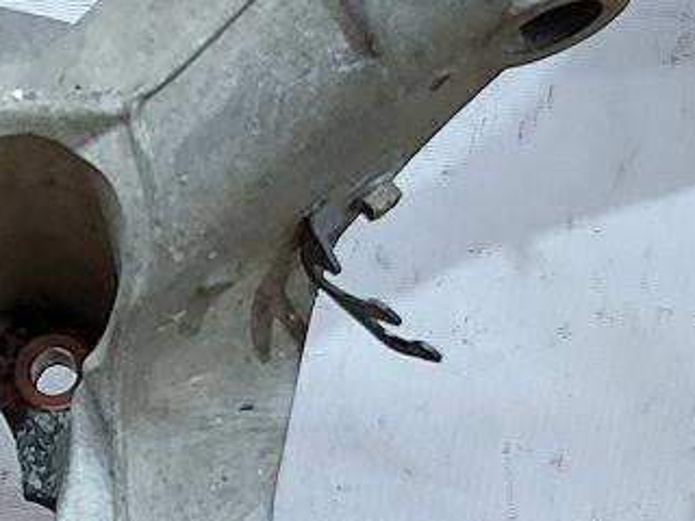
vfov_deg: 14.2
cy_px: 224
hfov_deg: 18.8
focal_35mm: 104
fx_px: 2088
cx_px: 166
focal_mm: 5.23
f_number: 1.8
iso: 250
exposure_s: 1/33
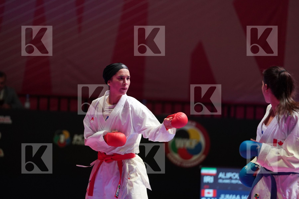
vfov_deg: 6.9
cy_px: 100
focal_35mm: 200
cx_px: 150
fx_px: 1661
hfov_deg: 10.3
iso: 2500
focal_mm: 200
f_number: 2.8
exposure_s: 1/1000
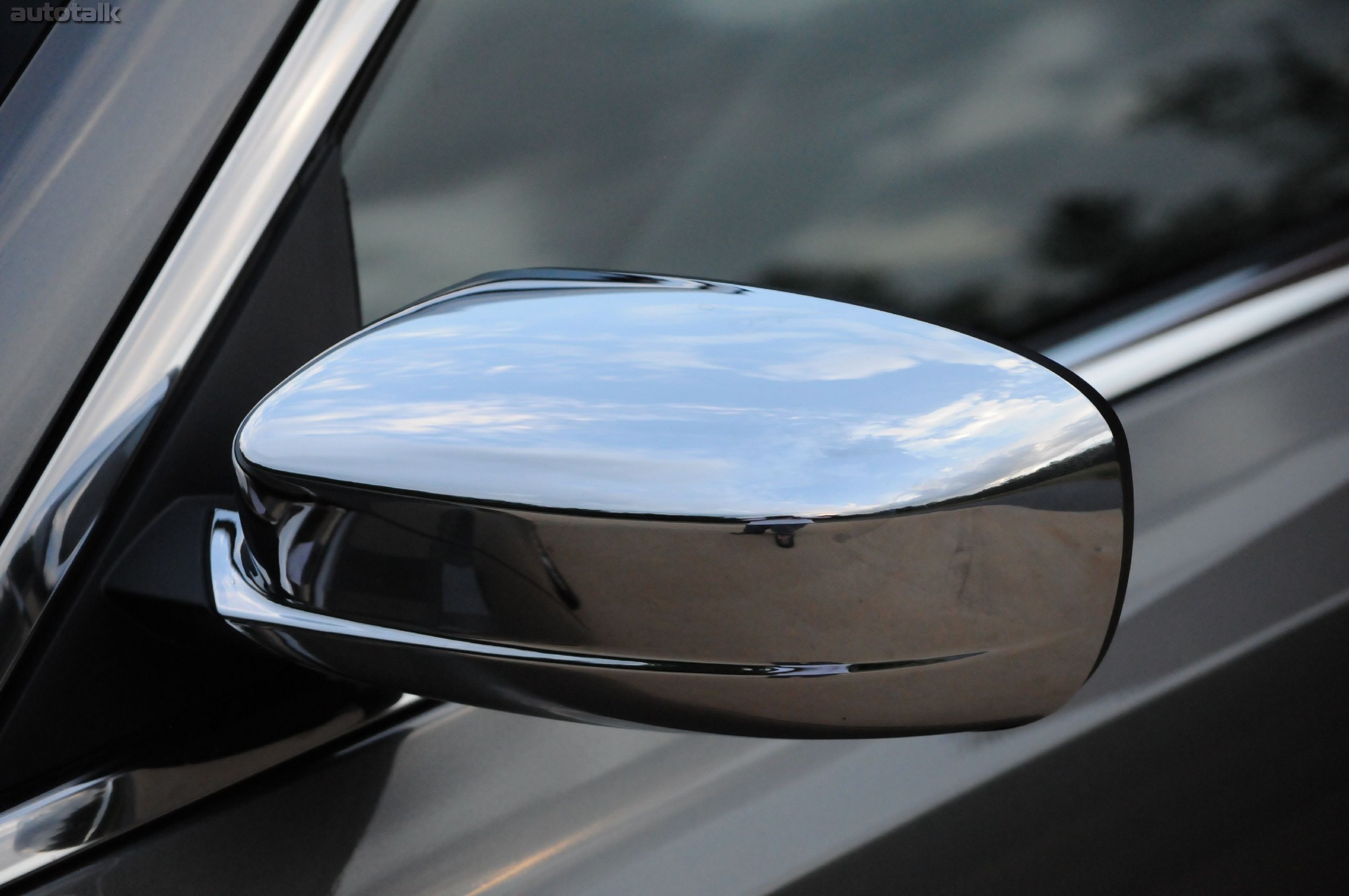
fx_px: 4211
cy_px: 448
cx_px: 674
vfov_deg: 12.1
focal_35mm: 112
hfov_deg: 18.2
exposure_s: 1/800
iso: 2000
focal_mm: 75
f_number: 5.6
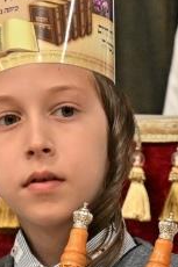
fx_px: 5957
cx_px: 30
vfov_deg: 2.6
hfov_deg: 1.7
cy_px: 112
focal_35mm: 802
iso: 1250
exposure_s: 1/250
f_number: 4
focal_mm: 120
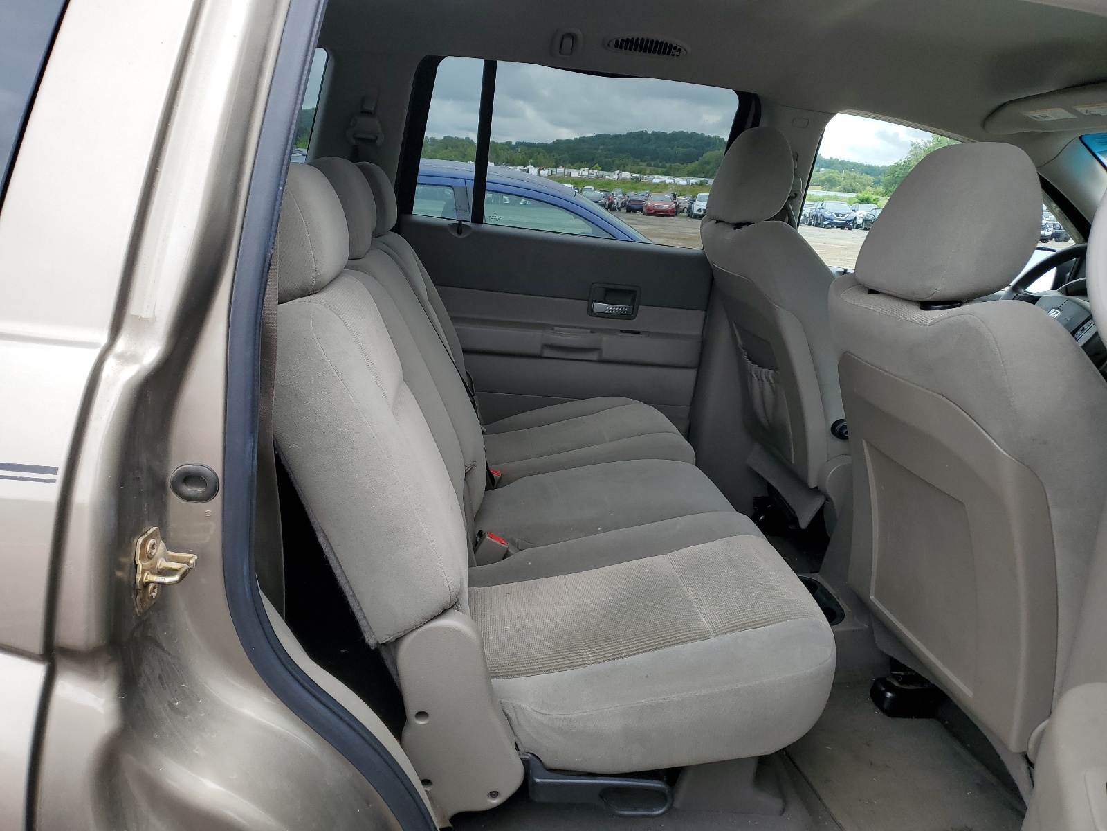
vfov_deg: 53.1
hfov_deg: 67.3
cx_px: 554
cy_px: 416
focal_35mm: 26
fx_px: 831
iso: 50
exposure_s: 1/556
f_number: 1.5
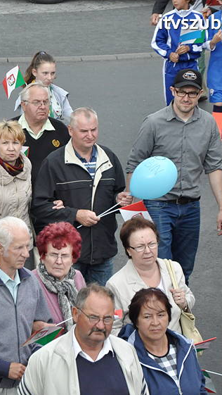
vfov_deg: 8.6
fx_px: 2611
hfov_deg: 4.9
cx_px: -25
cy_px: 198
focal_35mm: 250
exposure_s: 1/800
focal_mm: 105
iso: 1250
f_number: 7.1
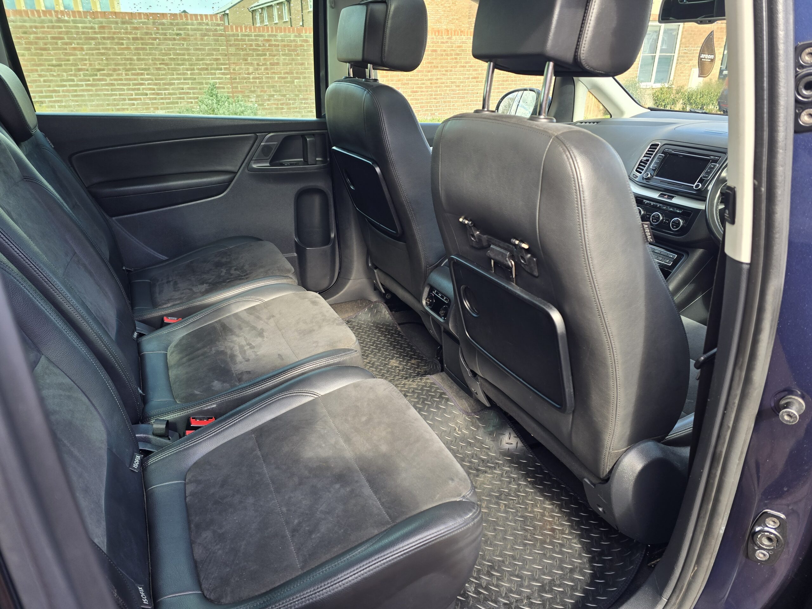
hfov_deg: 73.9
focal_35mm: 23
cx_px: 406
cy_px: 304
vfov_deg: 58.9
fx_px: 540
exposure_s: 1/180
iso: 64
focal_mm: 6.3
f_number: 1.7
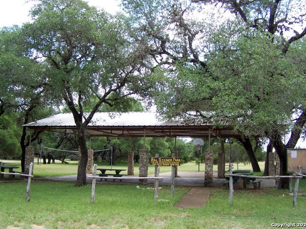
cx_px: 153
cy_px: 116
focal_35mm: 39
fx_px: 345
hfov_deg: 47.9
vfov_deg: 36.8
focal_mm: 6.3
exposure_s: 1/350
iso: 80
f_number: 2.8
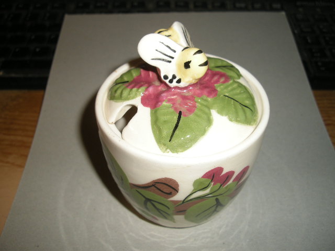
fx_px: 358
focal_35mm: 37
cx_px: 168
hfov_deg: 50.1
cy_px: 126
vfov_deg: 38.7
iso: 64
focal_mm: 7.9
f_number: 8
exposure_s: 1/60
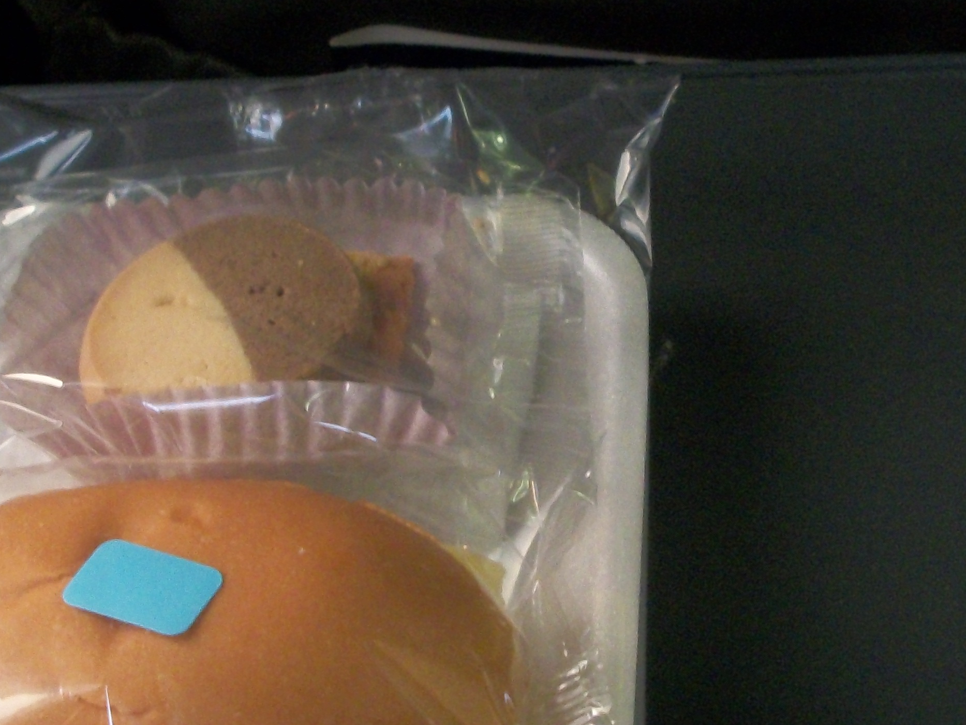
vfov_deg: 19.6
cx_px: 625
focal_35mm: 75
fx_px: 2093
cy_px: 427
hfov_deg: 25.9
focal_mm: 6.3
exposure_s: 1/8
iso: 250
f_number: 3.1
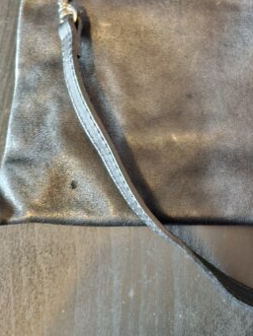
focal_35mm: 54
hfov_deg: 25.8
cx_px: 245
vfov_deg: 33.4
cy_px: 27
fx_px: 526
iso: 1250
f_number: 1.8
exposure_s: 1/8
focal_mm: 5.54
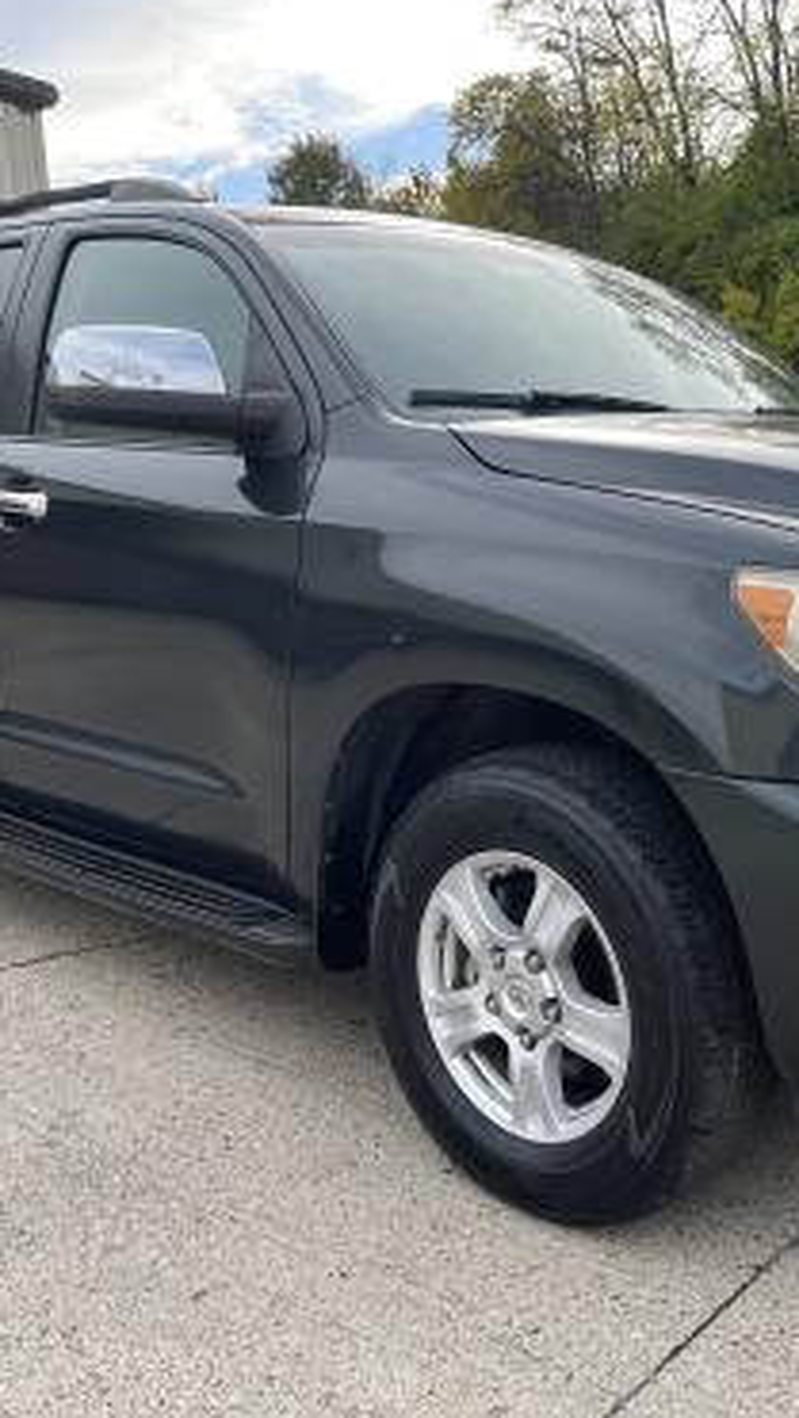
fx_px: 1392
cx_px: 585
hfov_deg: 31.5
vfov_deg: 54.0
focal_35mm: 37
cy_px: 699
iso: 32
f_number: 1.6
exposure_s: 1/930
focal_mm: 5.1
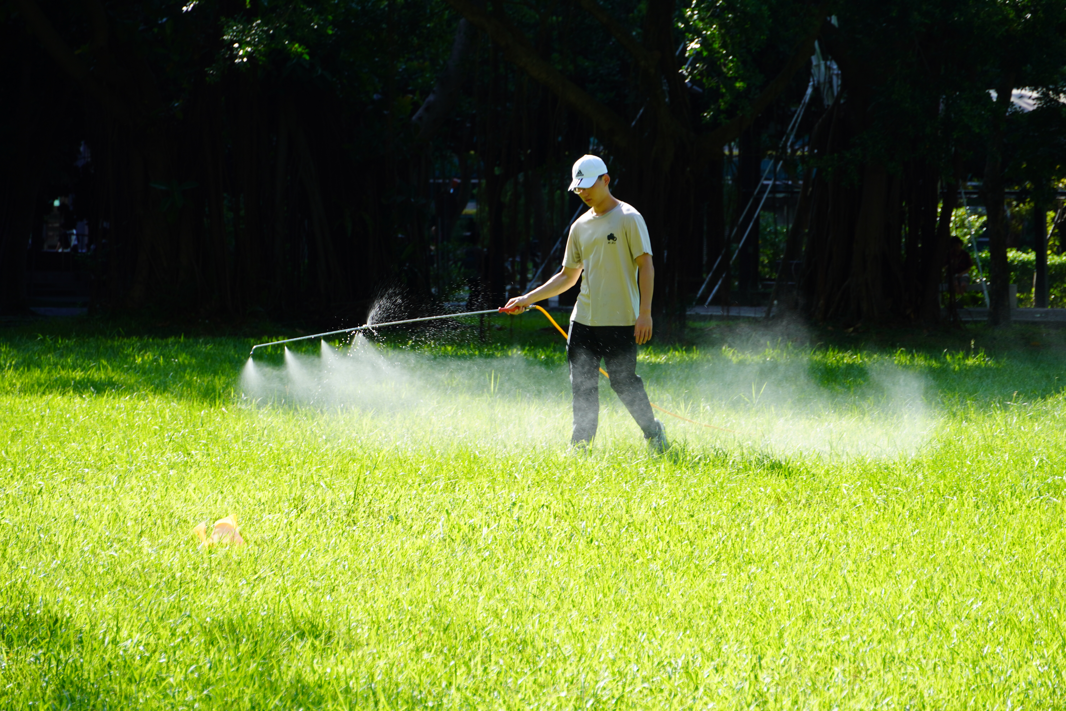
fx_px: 4042
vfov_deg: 10.0
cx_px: 533
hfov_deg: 15.0
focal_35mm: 136
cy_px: 356
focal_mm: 91
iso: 100
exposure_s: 1/160
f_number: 5.6
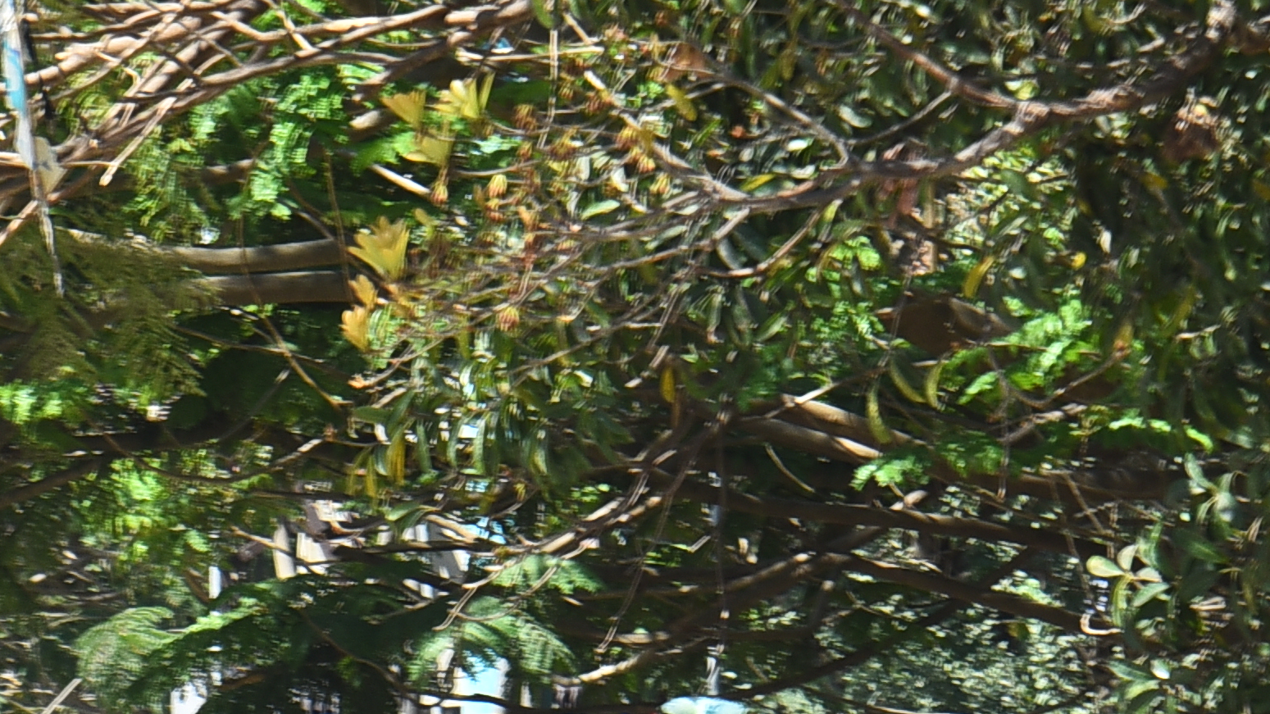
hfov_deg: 6.2
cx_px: 225
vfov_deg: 3.5
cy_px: 1227
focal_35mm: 346
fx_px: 11651
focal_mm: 85
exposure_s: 1/160
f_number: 10
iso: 200
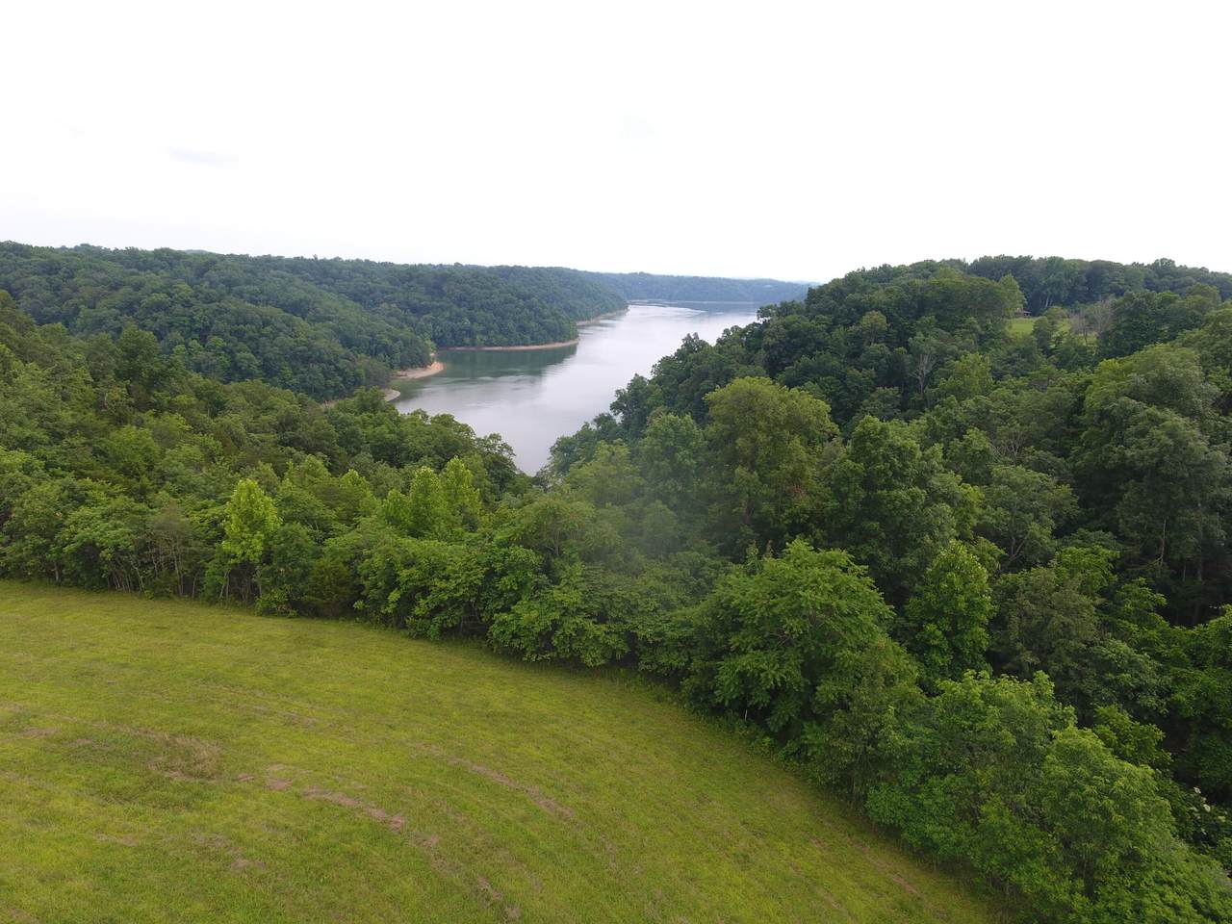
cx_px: 616
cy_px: 462
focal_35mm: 20
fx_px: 712
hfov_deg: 81.7
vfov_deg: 66.0
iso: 100
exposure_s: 1/323
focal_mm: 3.61
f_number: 2.8
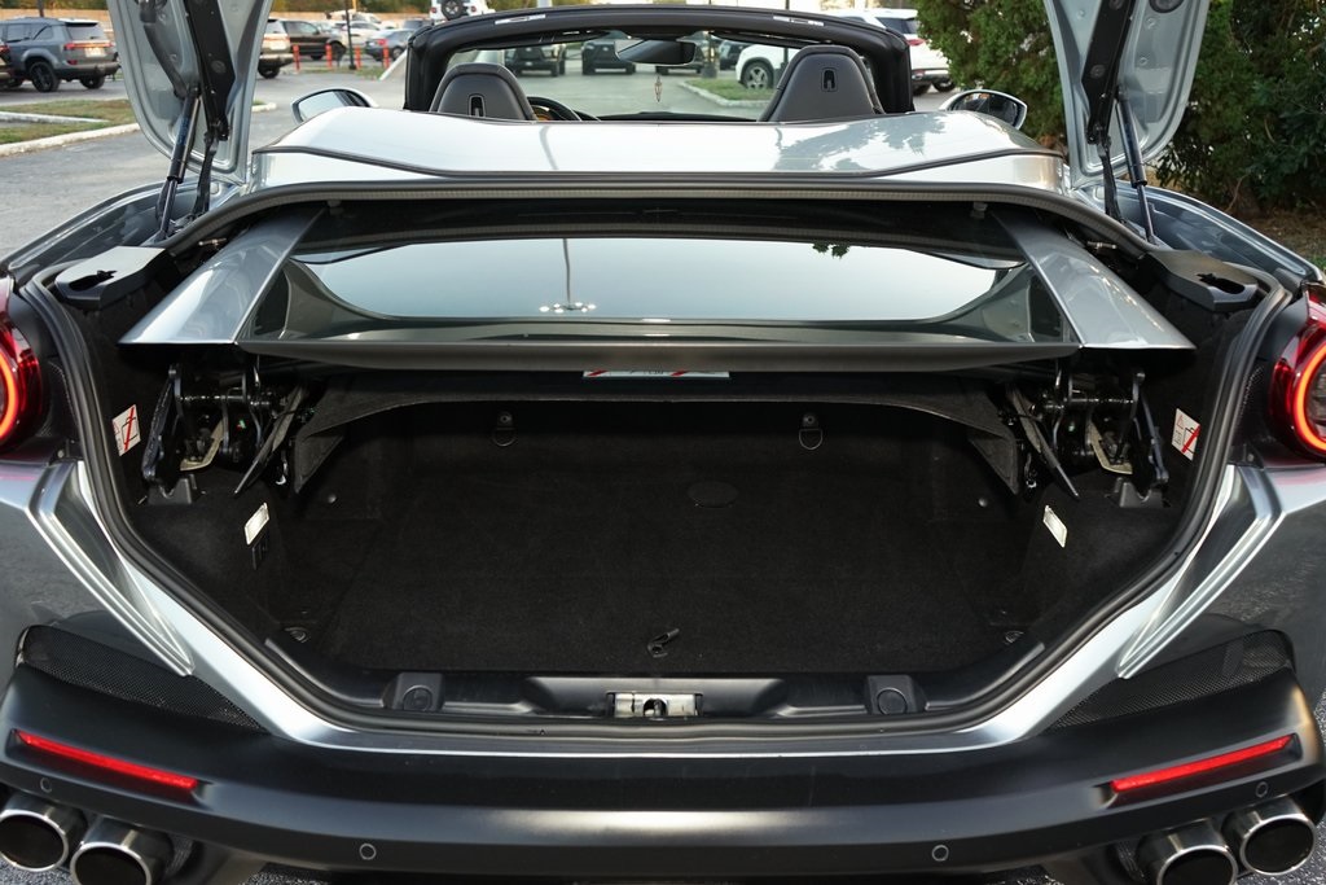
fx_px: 1068
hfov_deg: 63.7
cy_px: 442
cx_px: 663
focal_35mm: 29
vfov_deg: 45.0
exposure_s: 1/125
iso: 1250
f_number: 5
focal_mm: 29
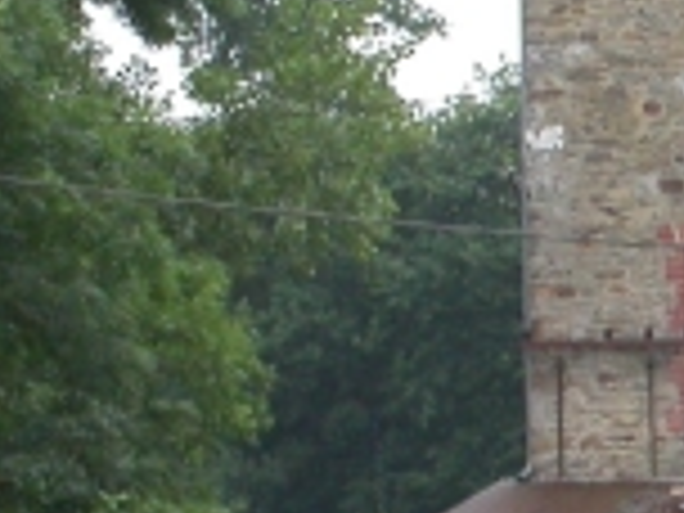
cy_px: 414
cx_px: 1413
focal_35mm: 567
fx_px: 11204
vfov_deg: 2.6
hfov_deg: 3.5
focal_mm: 26.2
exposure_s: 1/88.8
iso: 100
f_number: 4.5
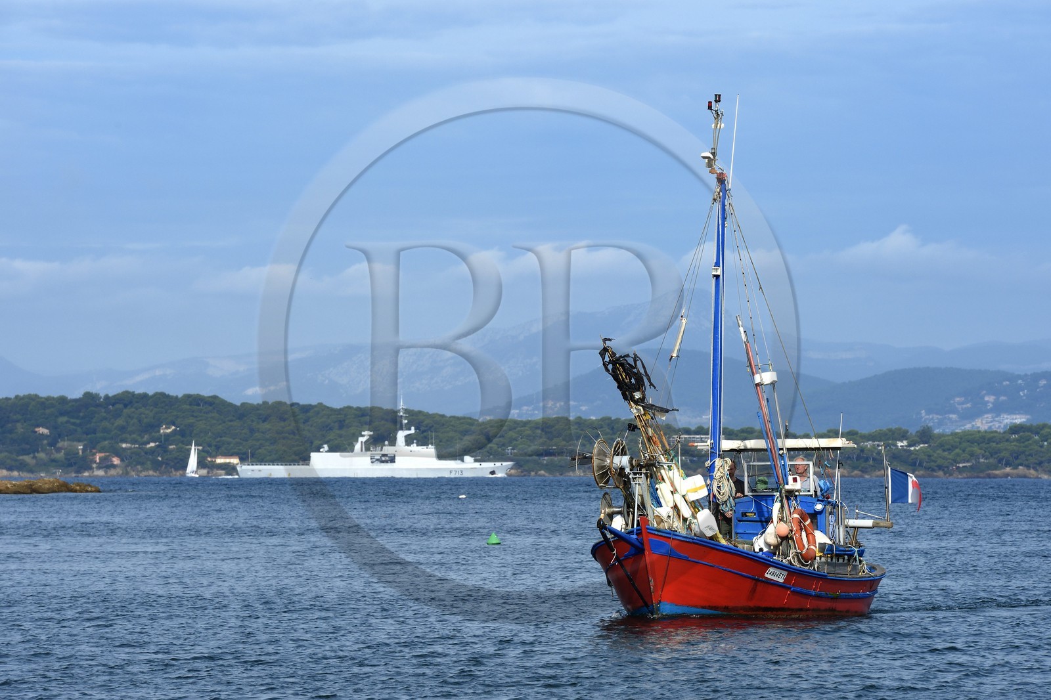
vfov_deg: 6.9
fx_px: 5837
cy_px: 350
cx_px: 526
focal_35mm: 200
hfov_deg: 10.3
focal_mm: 200
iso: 200
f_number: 13
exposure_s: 1/320
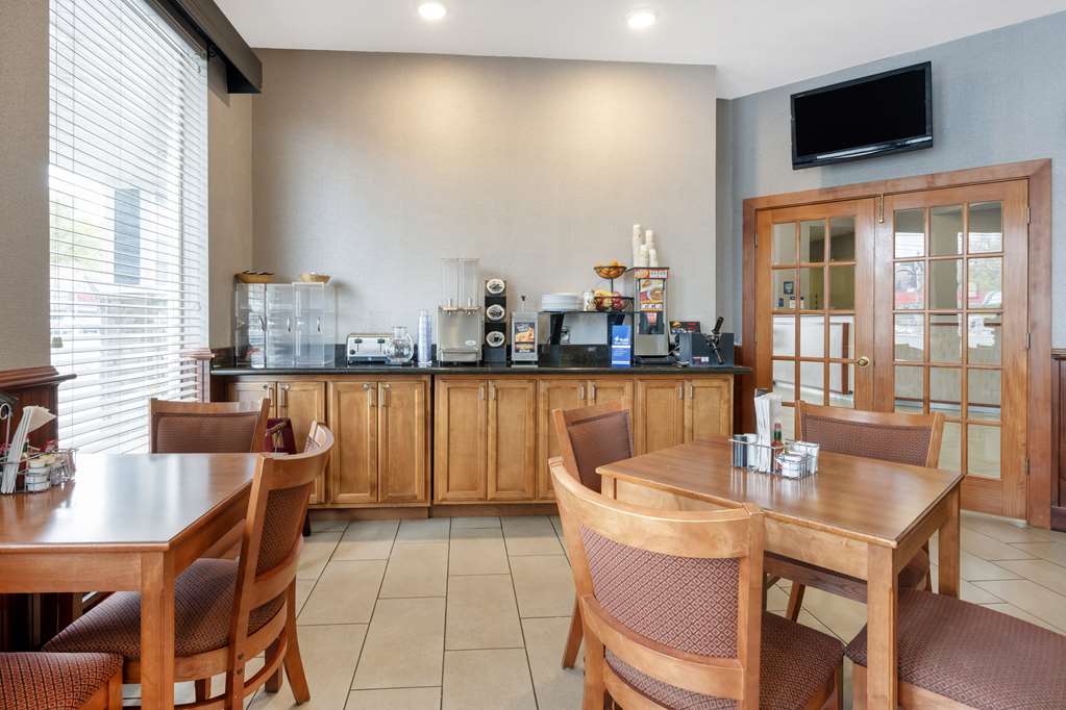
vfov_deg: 68.9
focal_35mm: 18
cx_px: 533
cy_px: 355
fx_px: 518
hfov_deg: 91.6
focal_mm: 17.5
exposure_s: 1/2
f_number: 10
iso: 400
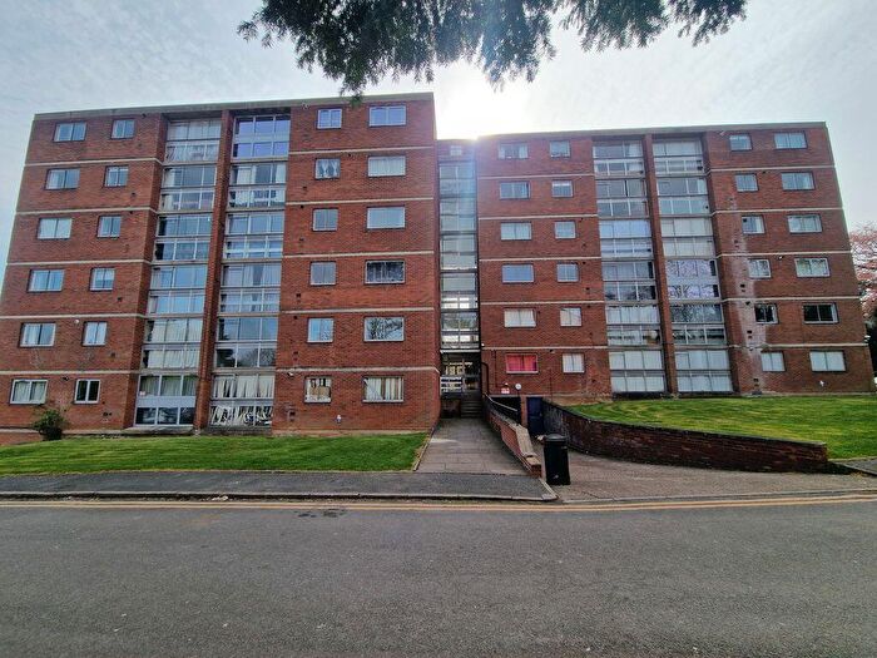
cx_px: 438
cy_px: 329
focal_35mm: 13
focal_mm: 2.2
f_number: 2.2
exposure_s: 1/1880
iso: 50
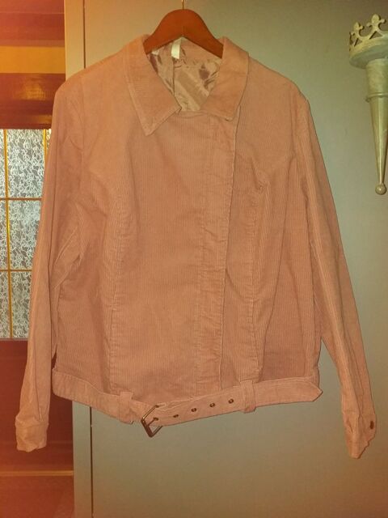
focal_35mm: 26
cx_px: 194
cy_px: 259
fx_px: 389
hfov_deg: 53.1
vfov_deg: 67.3
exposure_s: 1/50
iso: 160
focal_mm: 3.6
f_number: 1.9
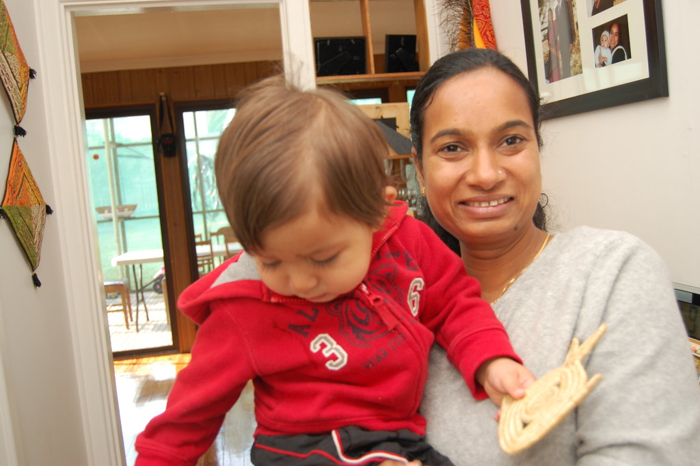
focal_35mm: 33
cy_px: 233
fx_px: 641
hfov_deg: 57.3
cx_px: 350
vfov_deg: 39.9
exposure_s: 1/60
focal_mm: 22
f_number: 4
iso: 400
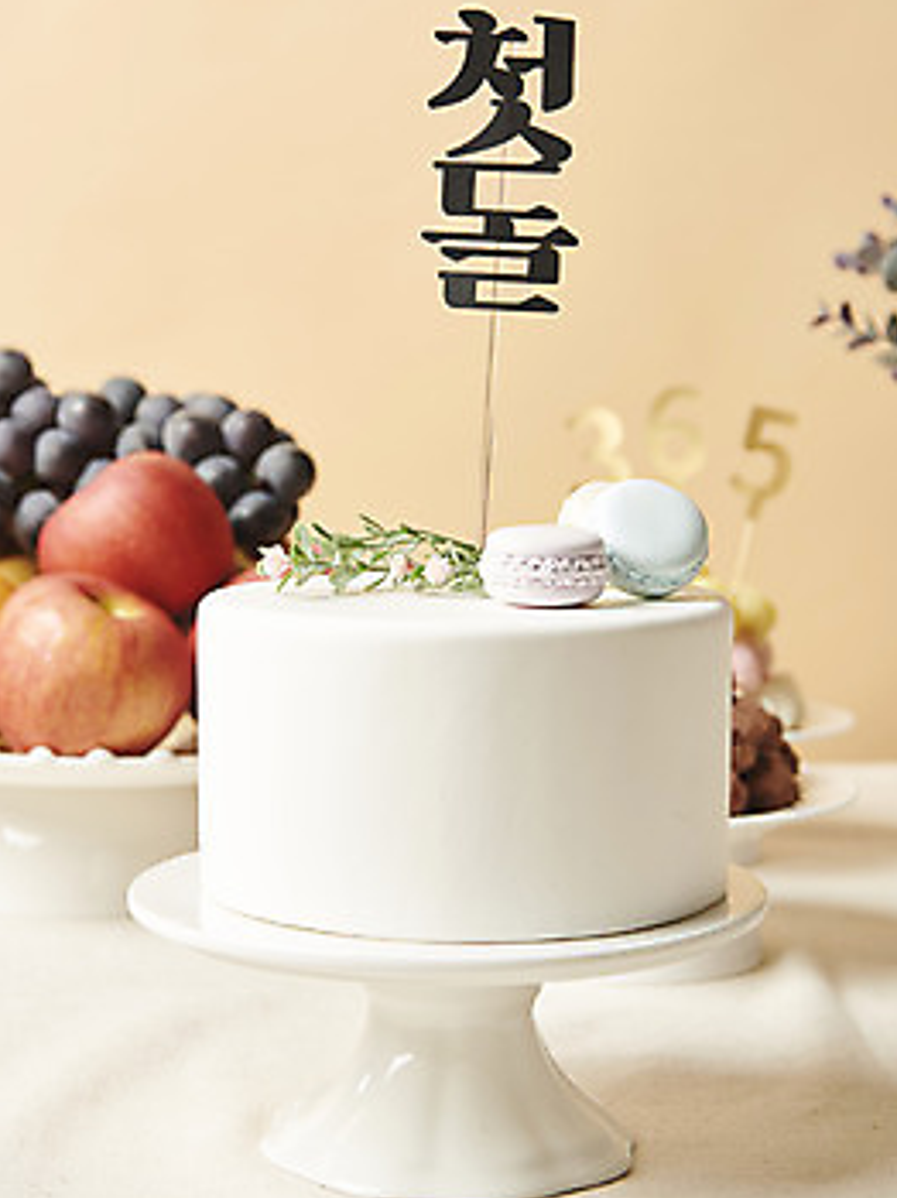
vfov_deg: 25.3
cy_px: 555
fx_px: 2664
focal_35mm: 77
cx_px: 454
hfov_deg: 19.1
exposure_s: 1/125
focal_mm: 70
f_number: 8
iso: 64
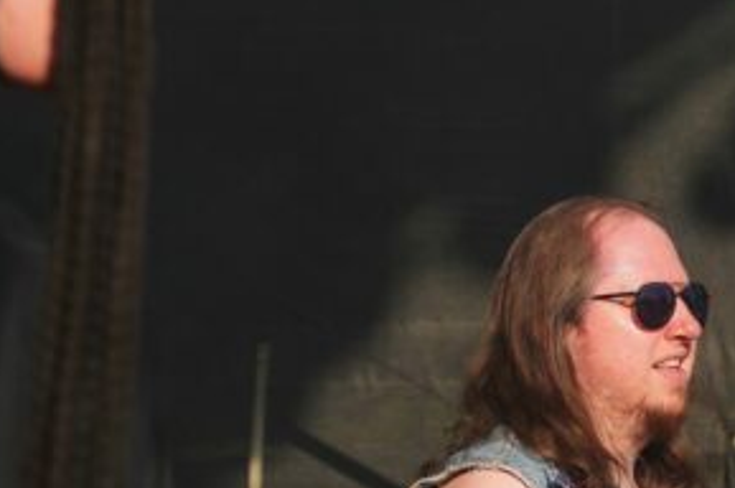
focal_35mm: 471
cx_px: 766
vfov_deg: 2.9
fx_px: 9605
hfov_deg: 4.4
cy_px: 336
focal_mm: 118
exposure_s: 1/320
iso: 100
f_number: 7.1
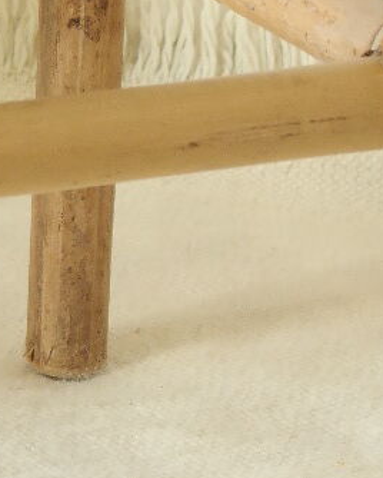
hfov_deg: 6.0
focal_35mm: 257
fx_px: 3635
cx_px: -226
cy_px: -142
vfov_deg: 7.4
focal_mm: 35
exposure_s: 1/30
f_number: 5.6
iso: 800
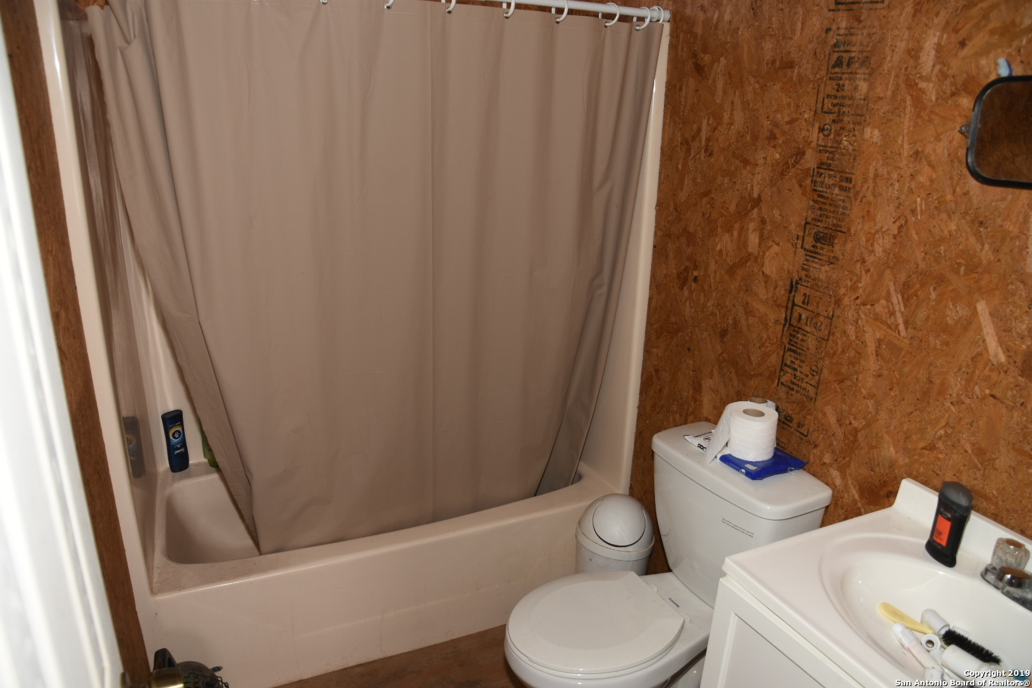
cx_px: 516
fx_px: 688
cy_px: 344
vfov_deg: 53.1
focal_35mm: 24
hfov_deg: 73.7
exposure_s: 1/25
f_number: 4.5
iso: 100
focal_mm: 16
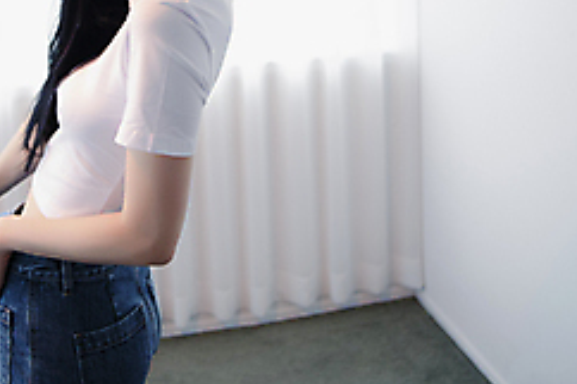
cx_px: 167
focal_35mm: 72
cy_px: -17
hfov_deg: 27.8
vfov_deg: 18.3
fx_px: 1153
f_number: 2.8
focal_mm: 29
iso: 400
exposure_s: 1/80
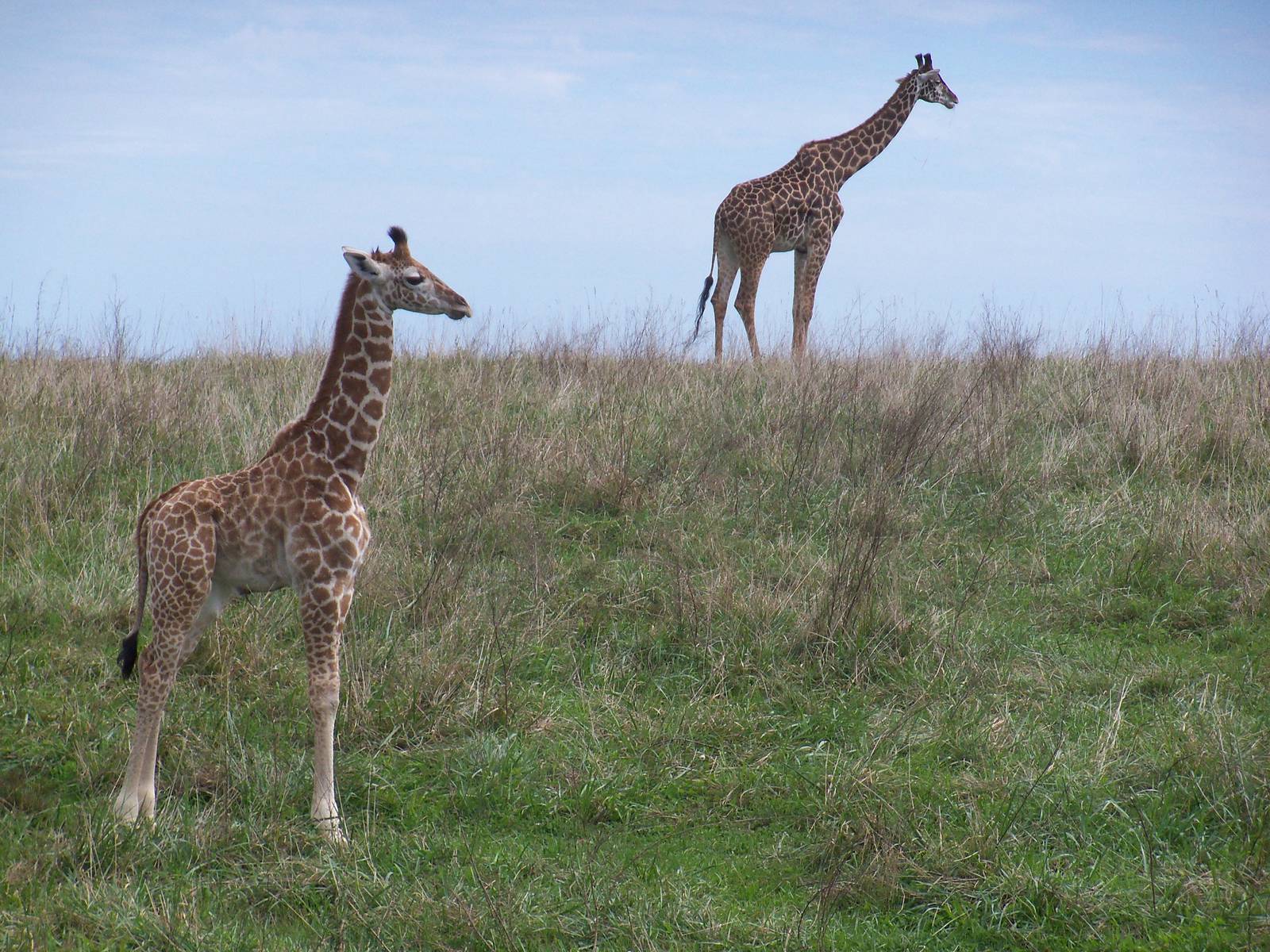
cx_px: 635
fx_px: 6347
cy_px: 476
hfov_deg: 11.4
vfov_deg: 8.6
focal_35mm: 173
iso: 160
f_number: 4.3
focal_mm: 30.5
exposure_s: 1/1600
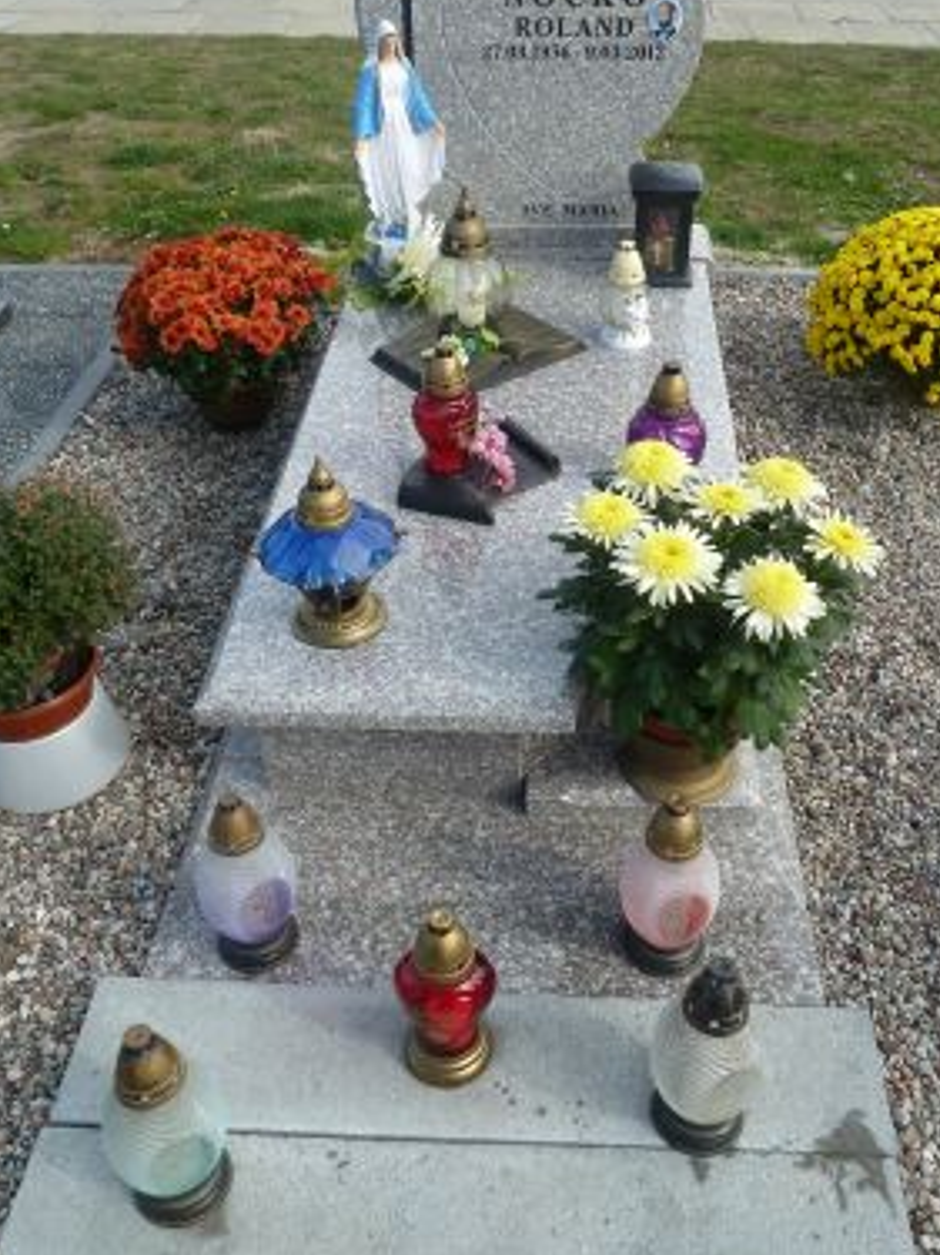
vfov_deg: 56.8
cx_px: 512
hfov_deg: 44.1
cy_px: 592
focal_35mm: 32
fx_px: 1159
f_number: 4
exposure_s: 1/200
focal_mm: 4.1
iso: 80
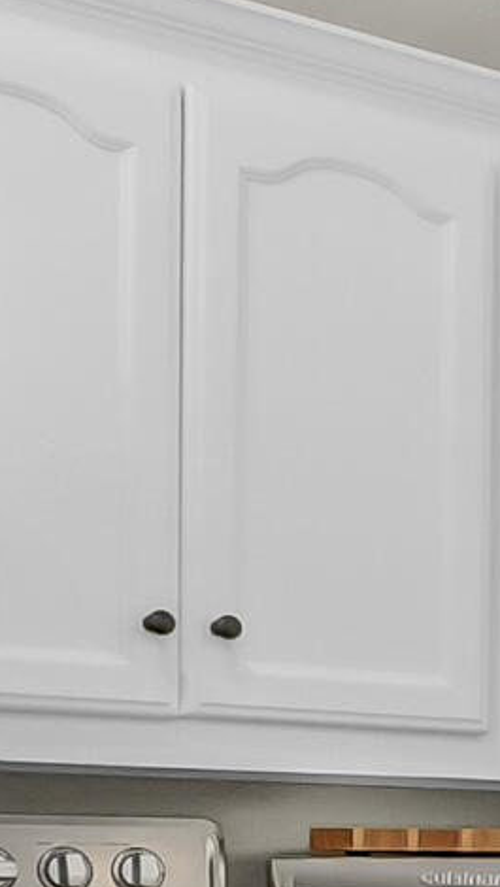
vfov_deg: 19.4
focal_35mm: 107
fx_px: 2517
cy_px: 901
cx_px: 1949
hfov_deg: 7.8
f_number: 10
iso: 1600
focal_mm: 16
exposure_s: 1/50
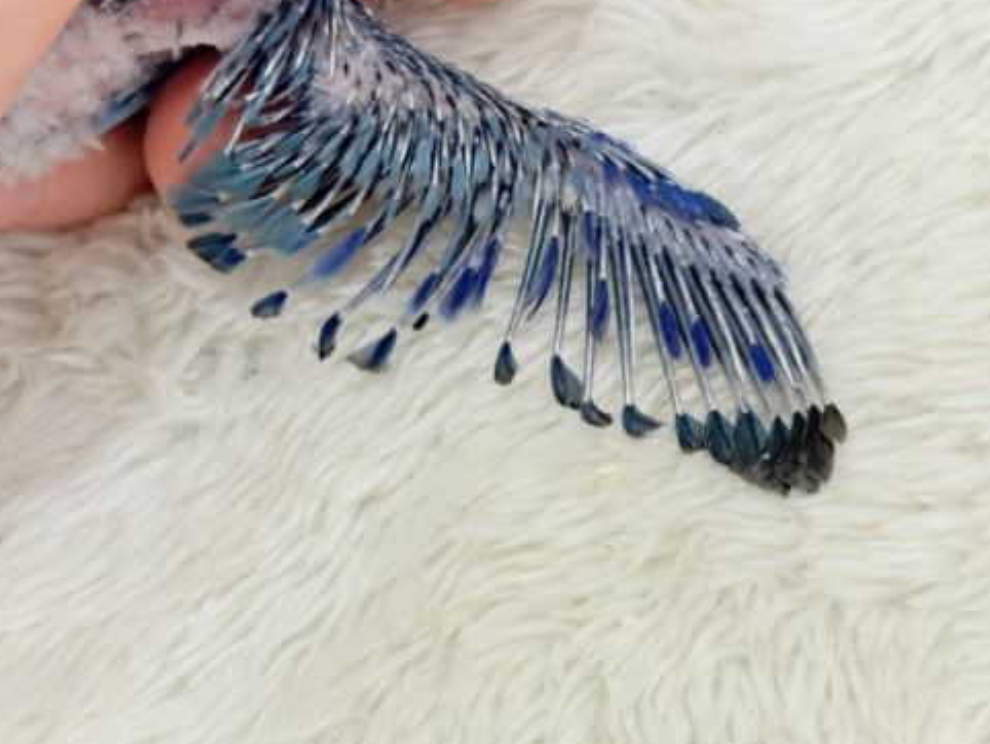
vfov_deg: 21.3
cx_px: 594
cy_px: 479
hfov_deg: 28.1
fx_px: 1974
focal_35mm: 69
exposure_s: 1/100
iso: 125
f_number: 1.6
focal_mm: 5.96
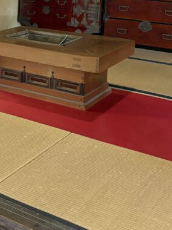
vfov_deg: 26.9
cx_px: -33
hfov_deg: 19.8
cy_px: 27
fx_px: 464
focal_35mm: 70
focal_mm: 5.96
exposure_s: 1/60
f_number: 1.6
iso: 320
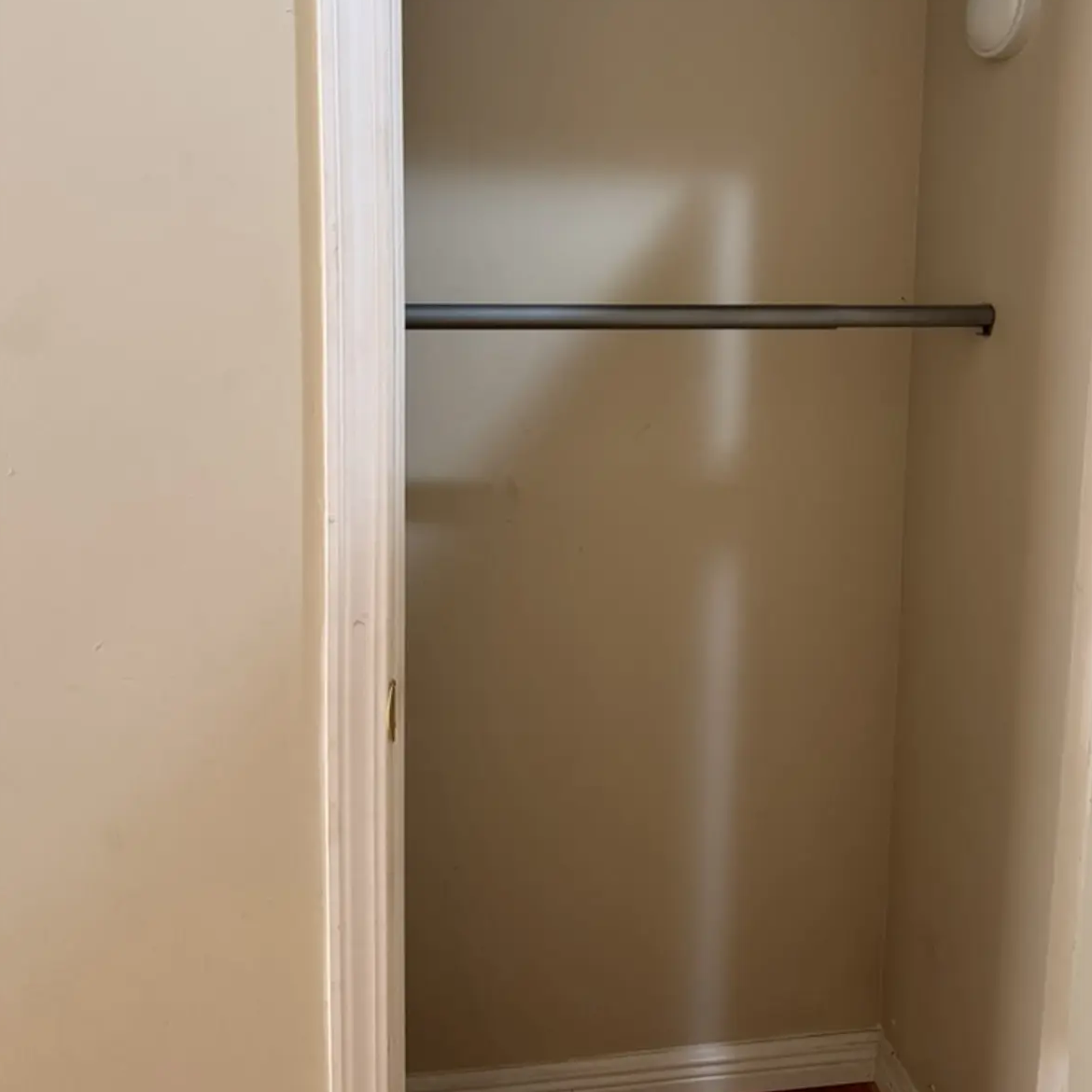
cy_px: 360
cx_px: 552
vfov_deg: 54.5
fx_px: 1035
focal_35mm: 29
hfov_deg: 55.6
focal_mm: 6.76
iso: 500
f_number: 1.78
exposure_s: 1/60
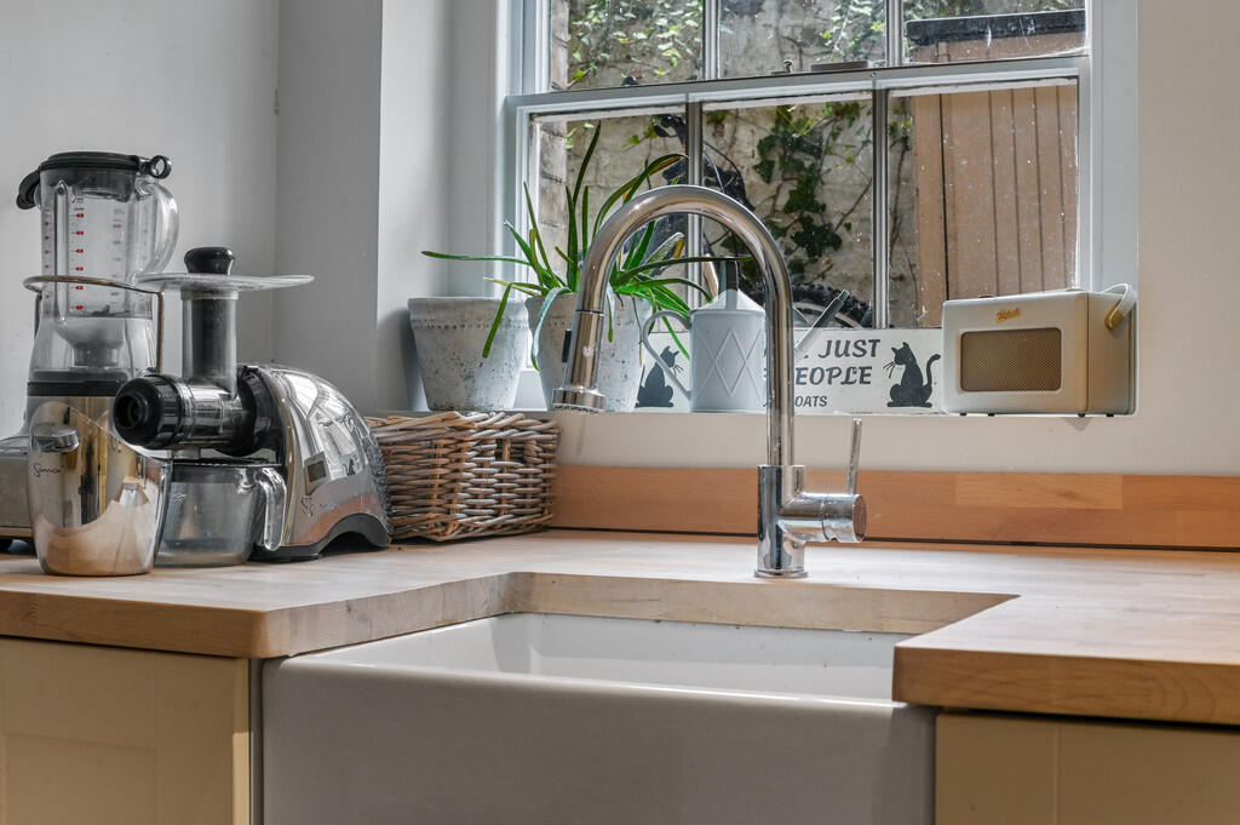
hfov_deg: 39.6
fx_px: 1721
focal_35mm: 50
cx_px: 620
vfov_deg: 26.9
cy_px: 412
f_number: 10
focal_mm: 50
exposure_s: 1/1.67
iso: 400
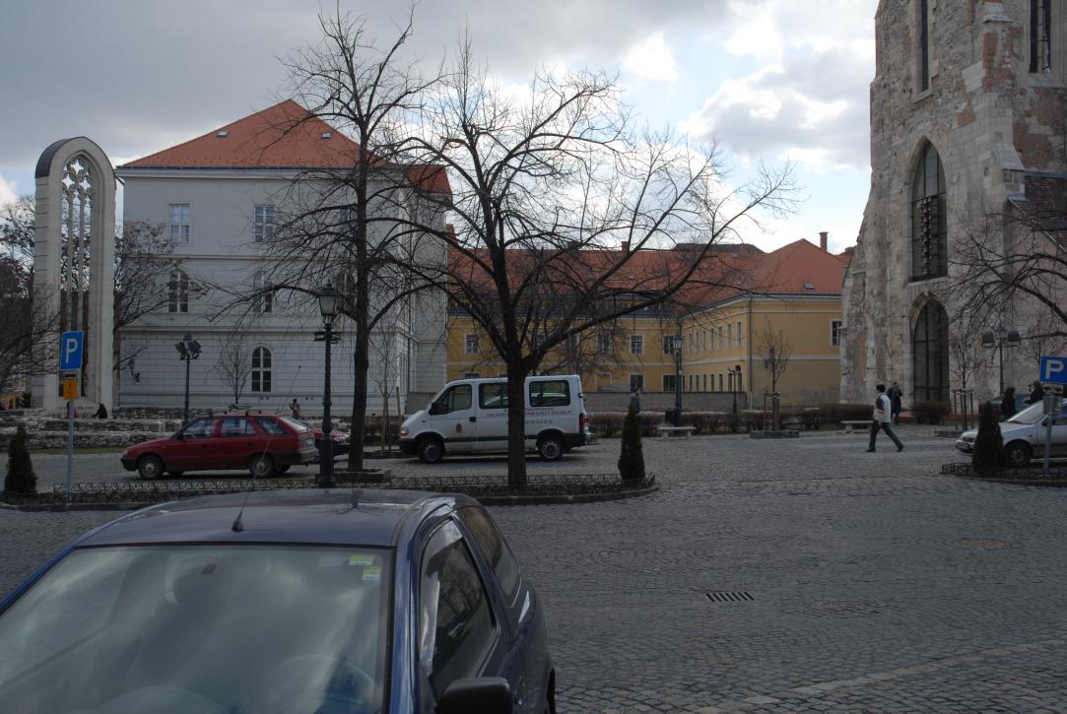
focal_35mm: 36
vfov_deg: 37.0
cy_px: 357
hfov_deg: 53.1
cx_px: 534
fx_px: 1068
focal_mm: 24
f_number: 7.1
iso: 100
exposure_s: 1/160
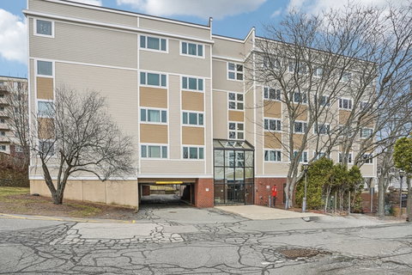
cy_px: 138
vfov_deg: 73.7
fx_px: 183
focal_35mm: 16
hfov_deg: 96.7
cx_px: 206
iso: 100
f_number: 8
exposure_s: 1/200
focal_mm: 16
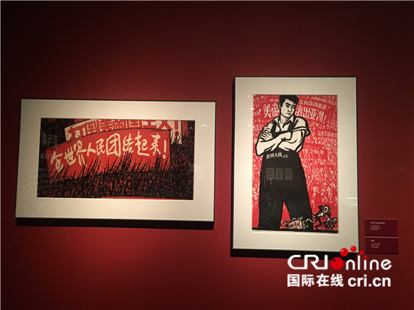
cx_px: 207
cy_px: 155
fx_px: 347
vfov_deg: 48.2
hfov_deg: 61.7
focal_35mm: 29
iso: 100
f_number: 2.2
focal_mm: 4.15
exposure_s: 1/10
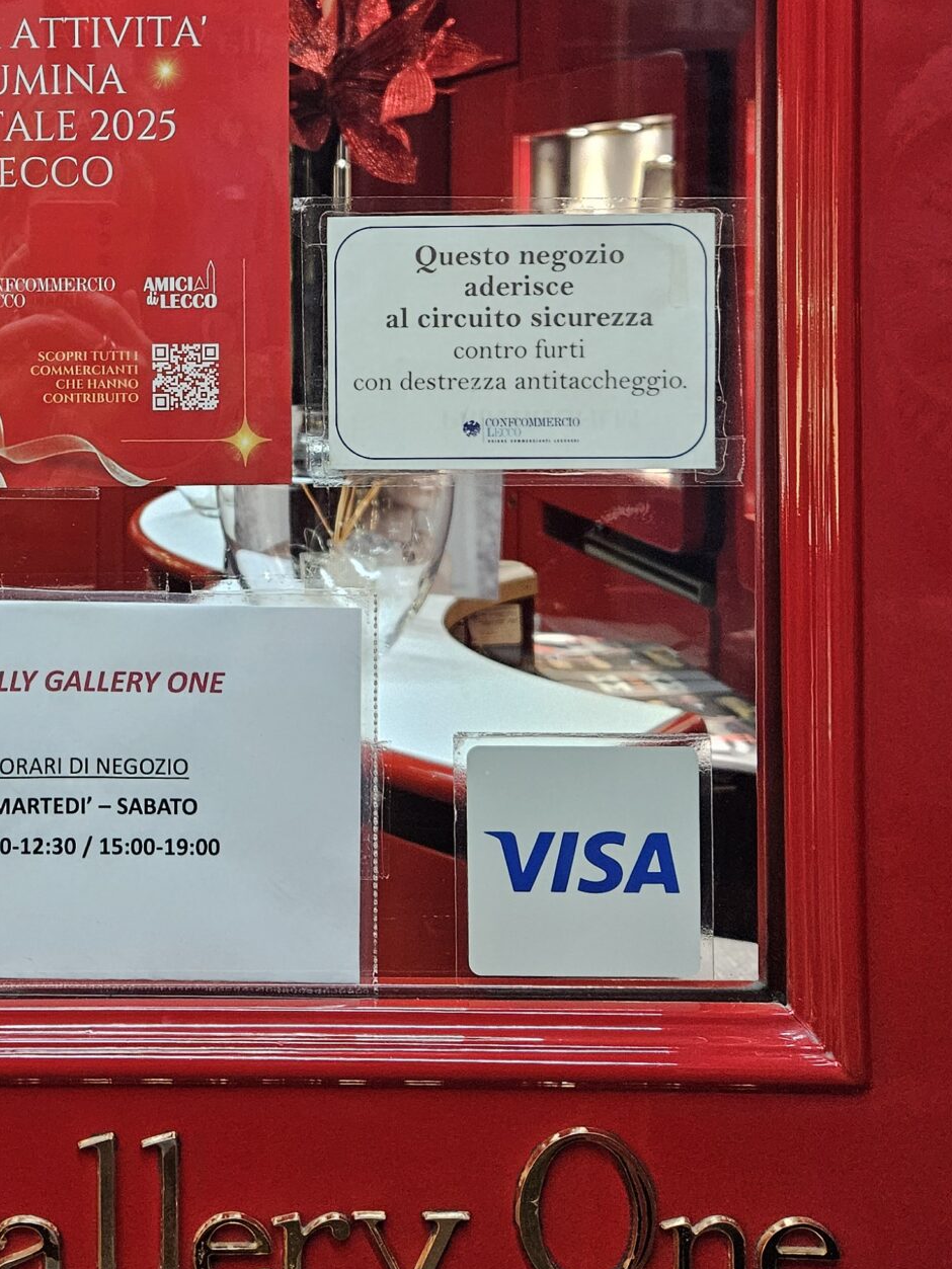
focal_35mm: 47
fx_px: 1723
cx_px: 79
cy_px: 291
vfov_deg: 39.2
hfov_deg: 29.5
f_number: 1.8
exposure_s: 1/100
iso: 640
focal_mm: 5.4
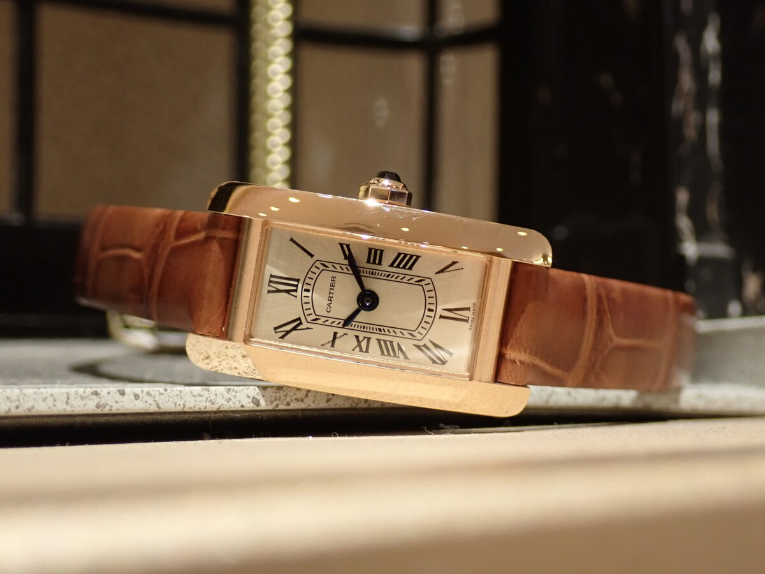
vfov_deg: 25.2
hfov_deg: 33.2
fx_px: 1282
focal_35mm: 58
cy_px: 287
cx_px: 382
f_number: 3.5
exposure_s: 1/60
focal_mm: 10.35
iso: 250
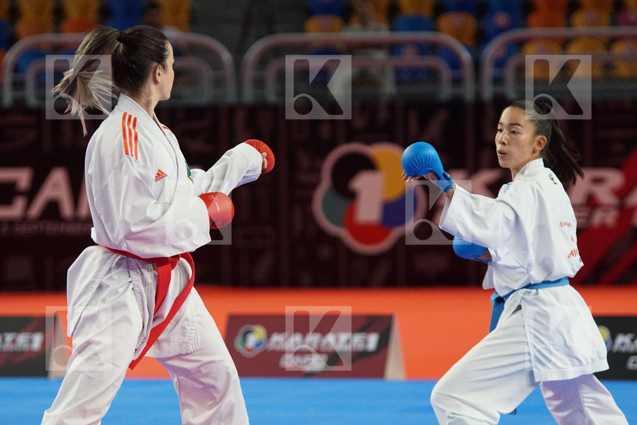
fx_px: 3981
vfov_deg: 6.1
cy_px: 212
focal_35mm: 225
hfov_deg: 9.1
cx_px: 318
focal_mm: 150
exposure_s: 1/2000
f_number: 2.8
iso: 3200
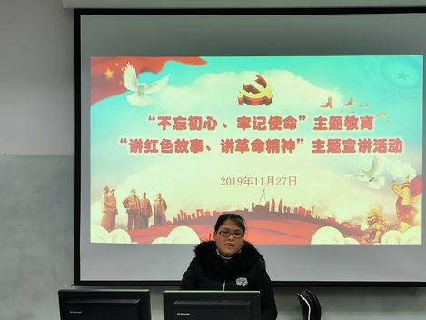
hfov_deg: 33.2
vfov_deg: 24.8
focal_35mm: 58
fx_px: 714
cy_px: 257
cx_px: 240
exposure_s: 1/100
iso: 160
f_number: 1.8
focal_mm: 5.58
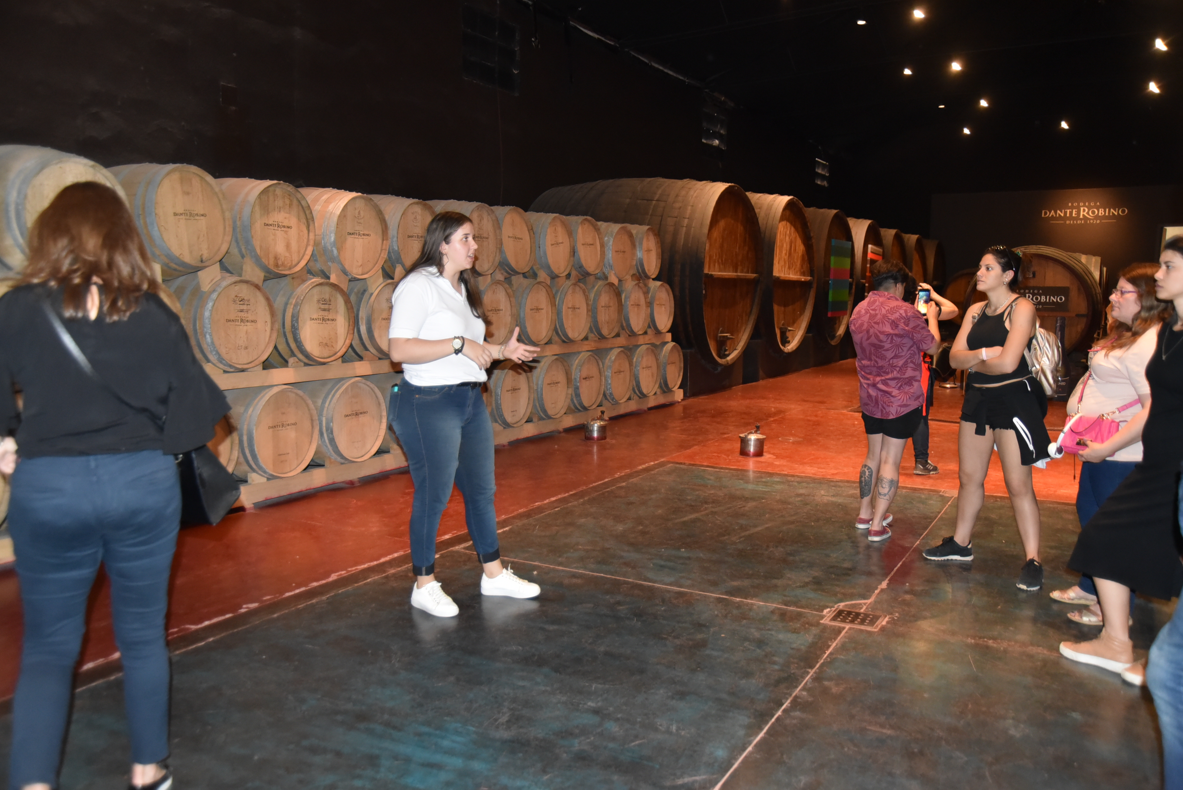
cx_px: 592
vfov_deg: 41.1
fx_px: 1052
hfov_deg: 58.7
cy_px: 395
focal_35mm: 32
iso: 3200
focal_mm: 32
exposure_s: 1/60
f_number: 3.8
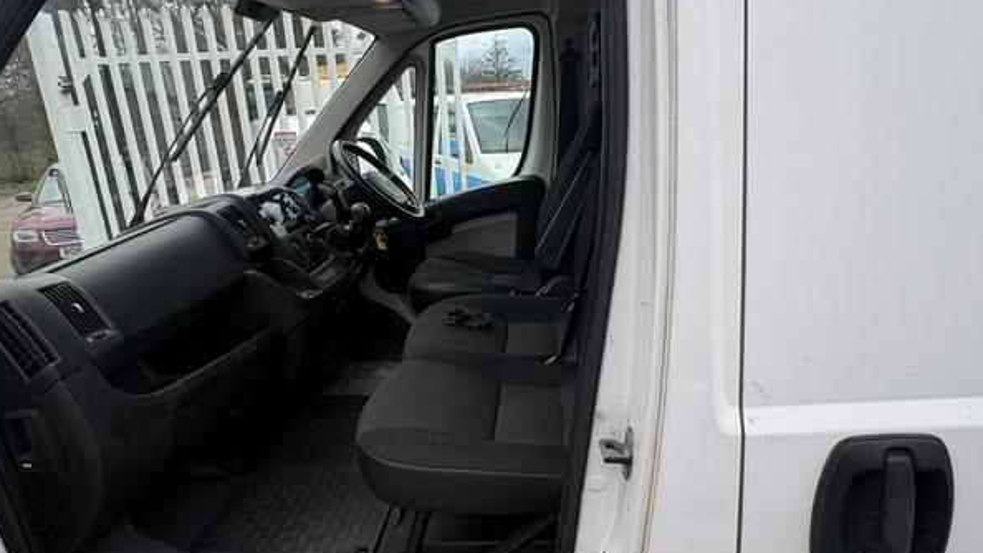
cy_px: 300
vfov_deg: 49.4
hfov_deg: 78.7
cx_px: 482
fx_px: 599
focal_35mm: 23
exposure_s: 1/418
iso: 40
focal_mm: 2.22
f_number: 2.2
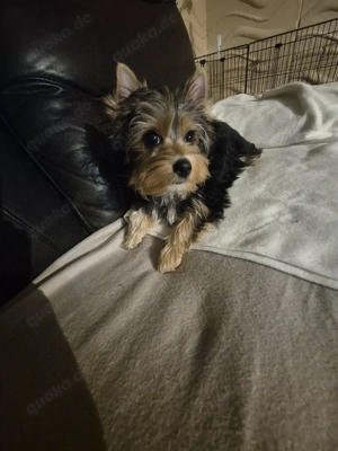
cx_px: 169
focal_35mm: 13
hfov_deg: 89.9
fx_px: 169
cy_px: 226
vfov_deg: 106.2
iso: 1600
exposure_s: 1/25
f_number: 2.2
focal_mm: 2.2
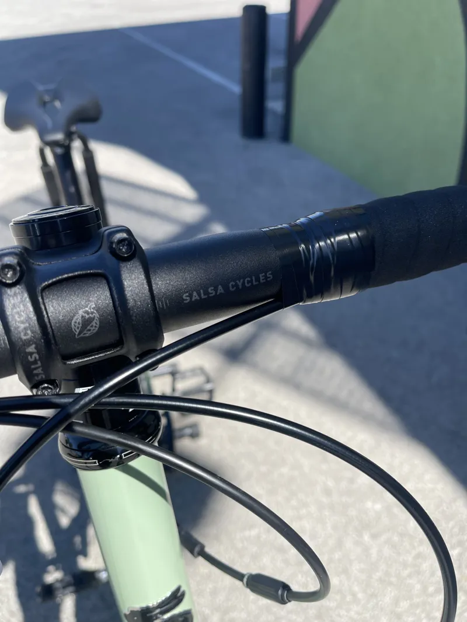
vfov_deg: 69.4
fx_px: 450
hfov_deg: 54.9
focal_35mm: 25
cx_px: 234
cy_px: 311
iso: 32
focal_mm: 5.1
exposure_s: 1/1946
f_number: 1.6
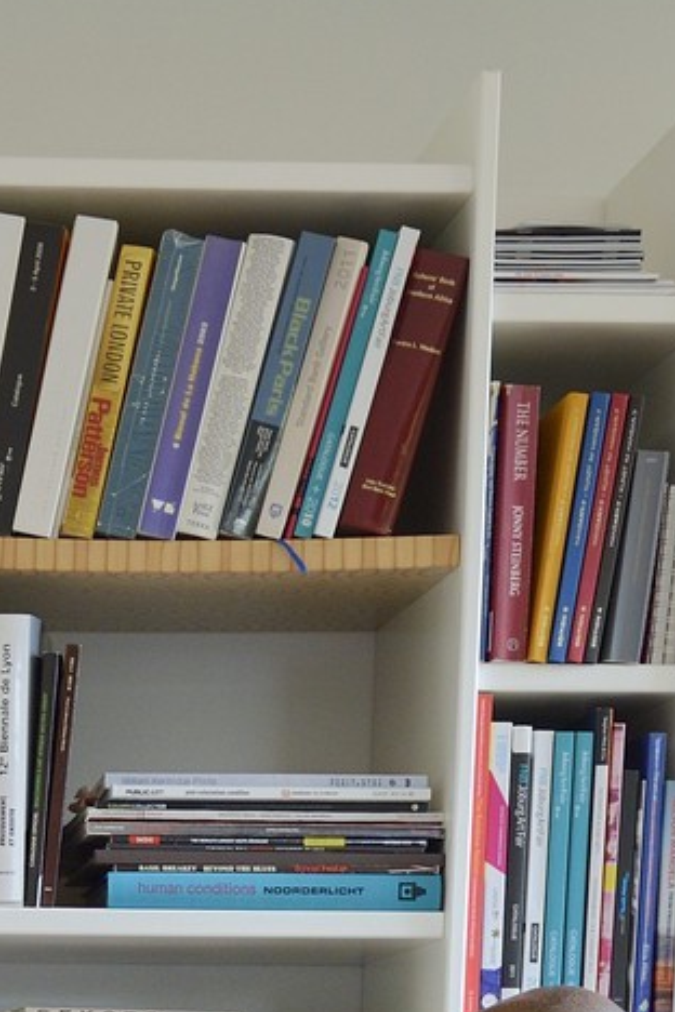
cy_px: 1700
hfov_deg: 10.9
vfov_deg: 14.9
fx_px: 3459
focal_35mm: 123
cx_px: -236
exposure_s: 1/40
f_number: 5
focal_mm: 36
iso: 800
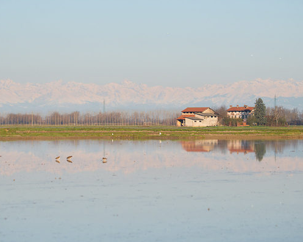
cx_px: 145
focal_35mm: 170
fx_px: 1524
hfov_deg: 11.4
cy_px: 121
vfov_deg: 9.1
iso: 500
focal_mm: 150
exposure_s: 1/1250
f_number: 9
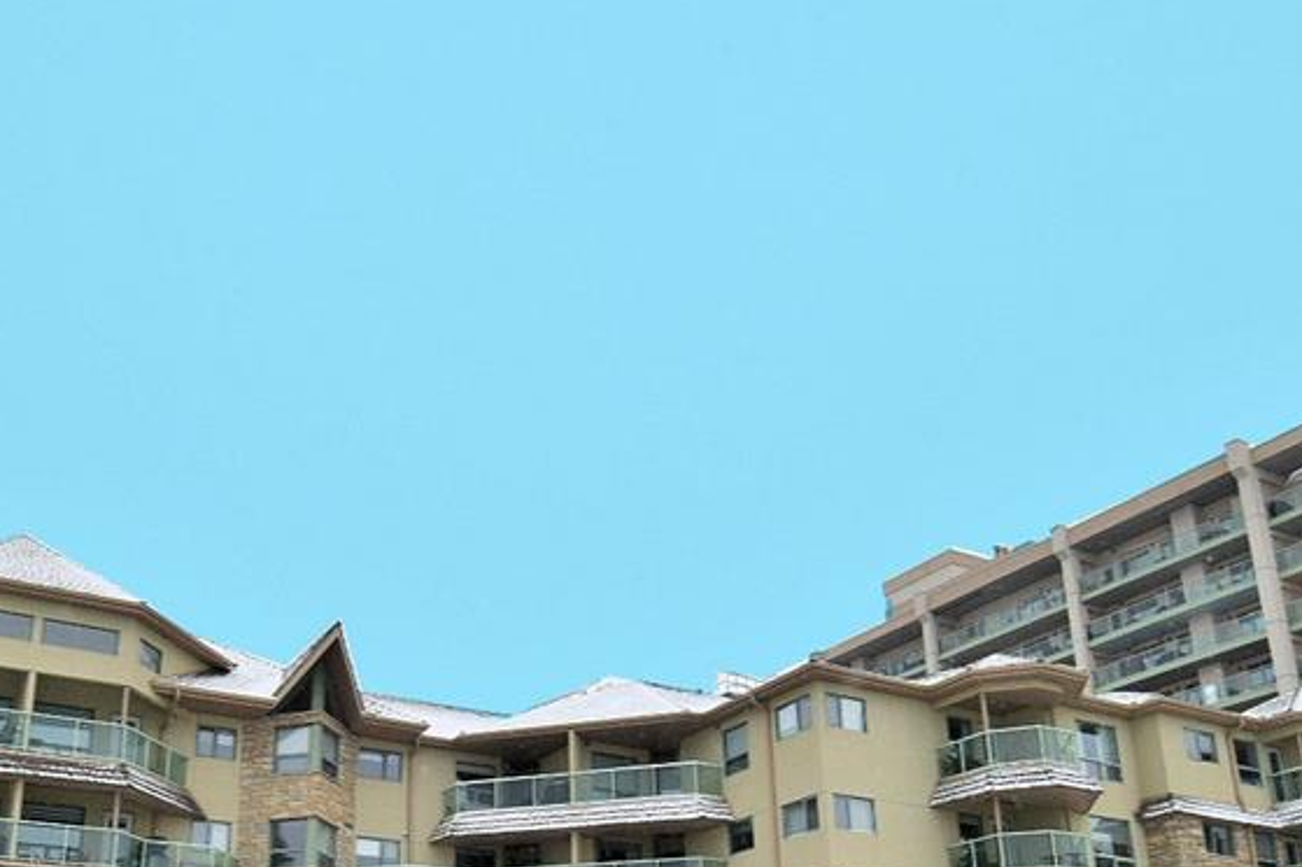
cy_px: 760
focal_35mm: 33
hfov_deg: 56.6
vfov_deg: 37.6
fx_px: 1193
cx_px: 494
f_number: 9
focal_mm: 12
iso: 200
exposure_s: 1/320
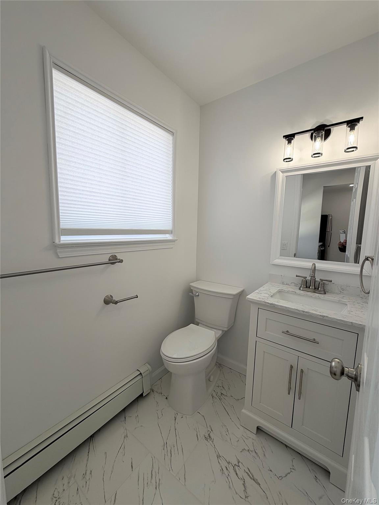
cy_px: 252
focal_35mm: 14
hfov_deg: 85.7
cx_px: 190
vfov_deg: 102.1
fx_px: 204
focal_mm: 2.22
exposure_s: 1/120
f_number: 2.2
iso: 32
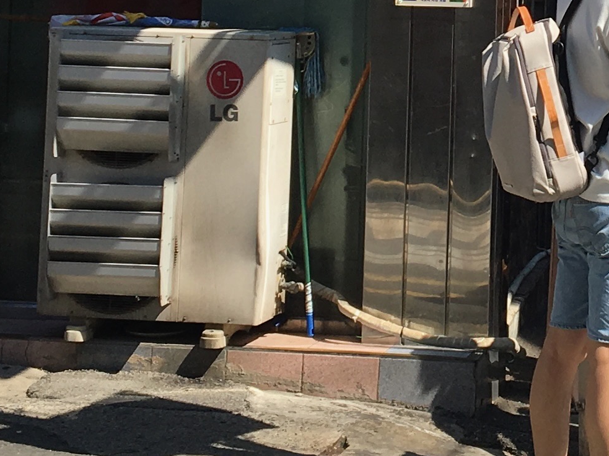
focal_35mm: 119
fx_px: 2093
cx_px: 572
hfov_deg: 16.3
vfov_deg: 12.1
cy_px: -117
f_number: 2.2
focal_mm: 4.15
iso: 25
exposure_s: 1/1202
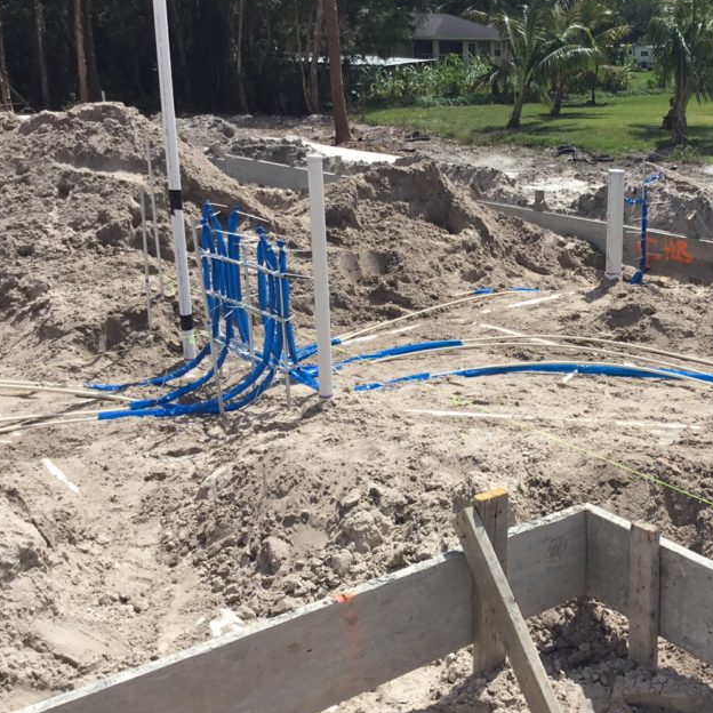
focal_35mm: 45
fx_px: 1049
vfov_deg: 37.5
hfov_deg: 36.6
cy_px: 339
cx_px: 540
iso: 25
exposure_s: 1/2203
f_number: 2.4
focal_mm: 3.3
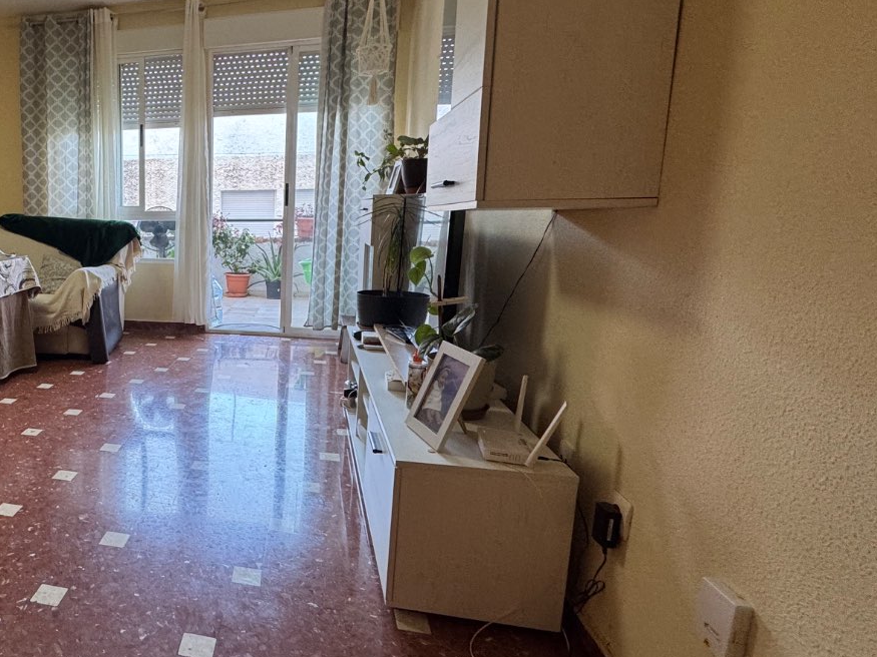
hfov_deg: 63.5
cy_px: 313
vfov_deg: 56.8
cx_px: 140
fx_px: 608
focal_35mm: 24
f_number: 2.2
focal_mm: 2.22
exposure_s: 1/100
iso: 200
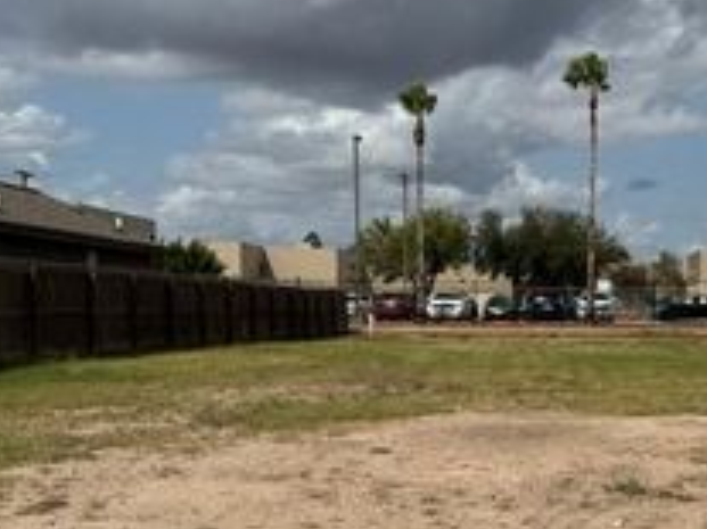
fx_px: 1184
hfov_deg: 32.6
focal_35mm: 58
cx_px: 526
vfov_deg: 24.8
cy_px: 421
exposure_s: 1/10417
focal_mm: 6.76
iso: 80
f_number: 1.78
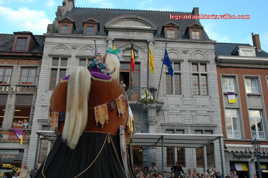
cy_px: 89
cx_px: 134
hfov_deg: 51.3
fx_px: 279
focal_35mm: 38
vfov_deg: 35.4
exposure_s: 1/50
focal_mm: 25
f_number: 8
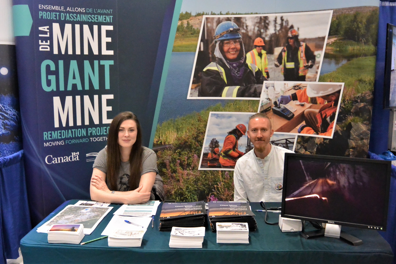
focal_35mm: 29
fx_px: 319
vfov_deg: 45.0
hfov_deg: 63.7
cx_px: 198
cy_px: 132
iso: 1600
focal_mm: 11
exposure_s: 1/80
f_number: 3.5
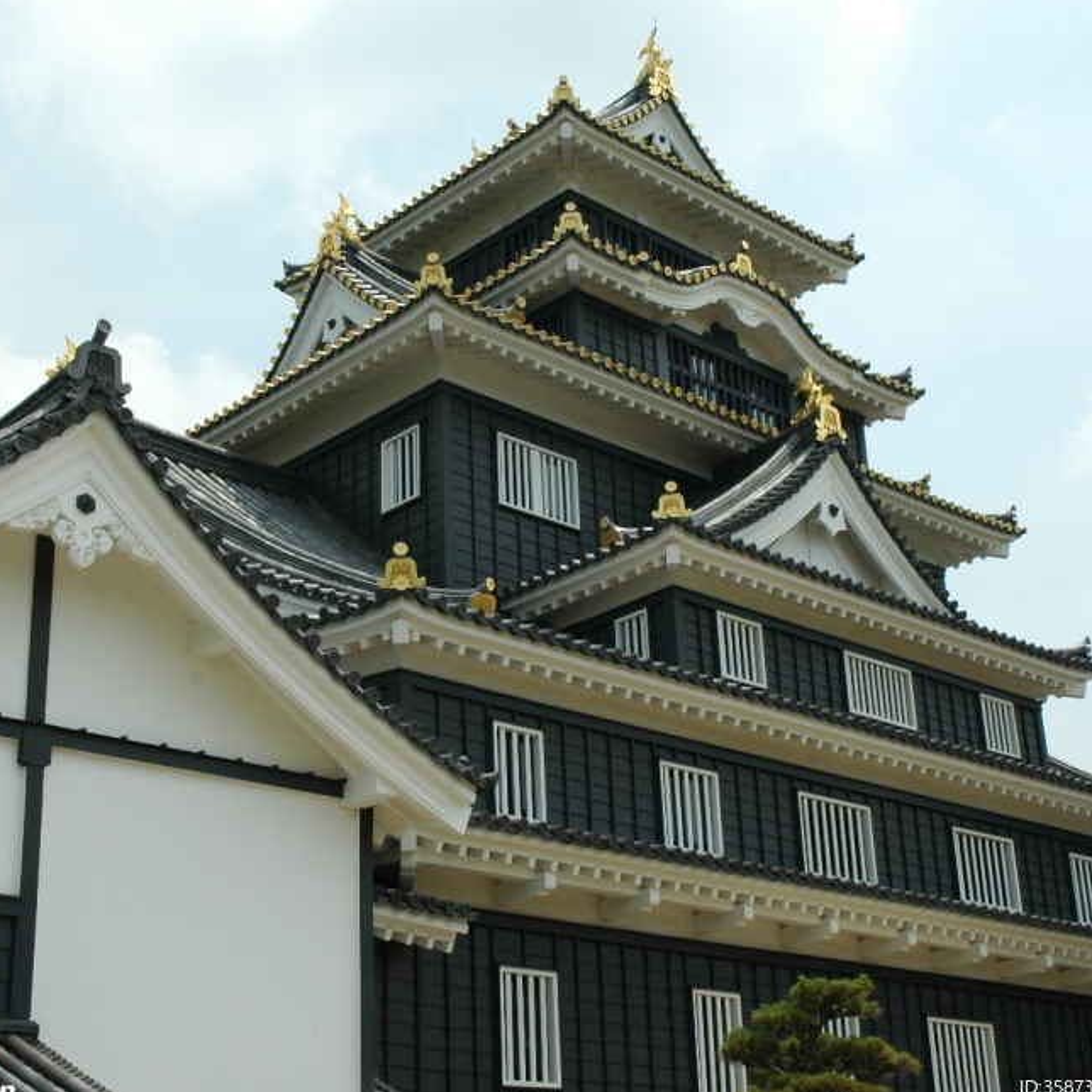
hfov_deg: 31.3
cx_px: 526
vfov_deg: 31.3
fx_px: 1951
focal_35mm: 55
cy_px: 543
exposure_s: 1/320
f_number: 11
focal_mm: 27
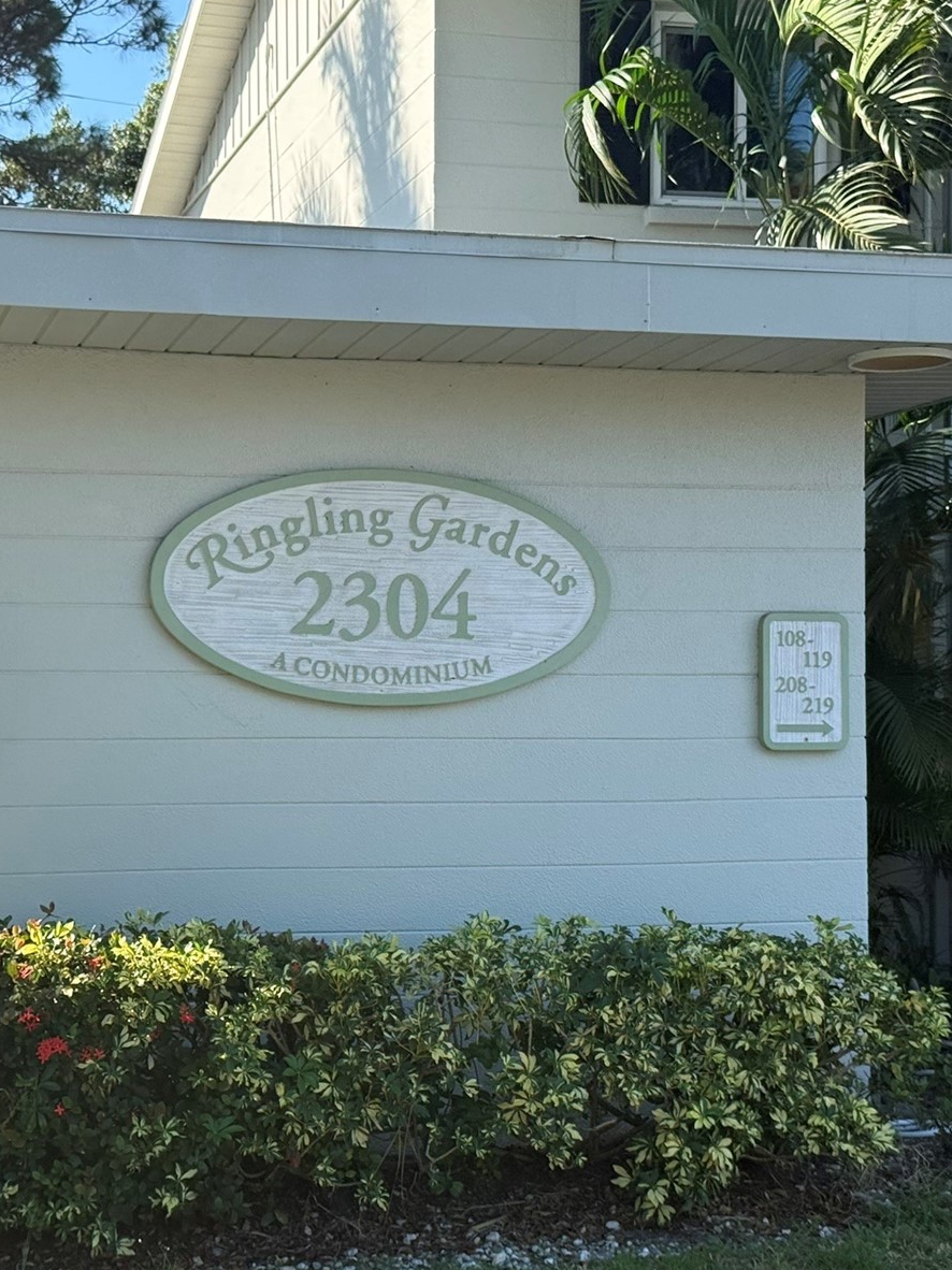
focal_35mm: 65
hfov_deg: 22.5
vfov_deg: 29.8
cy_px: 637
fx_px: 2384
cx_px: 386
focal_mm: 6.76
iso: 100
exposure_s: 1/2273
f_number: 1.78
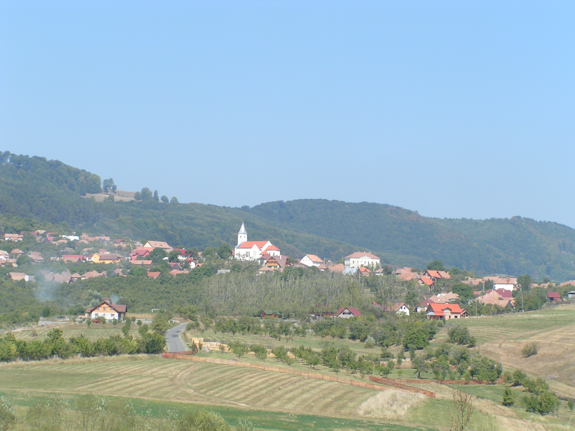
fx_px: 1977
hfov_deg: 16.6
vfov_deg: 12.5
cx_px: 288
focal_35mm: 119
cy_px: 216
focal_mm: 18.2
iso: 50
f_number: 6.3
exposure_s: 1/320
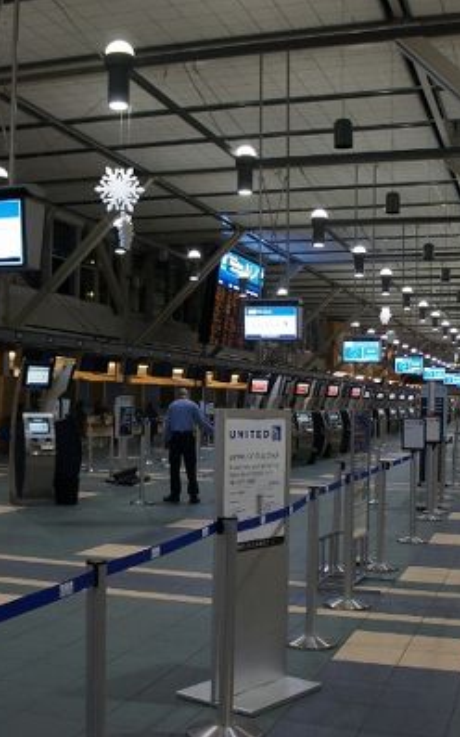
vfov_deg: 44.3
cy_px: 398
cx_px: 195
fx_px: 903
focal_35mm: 45
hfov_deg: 28.5
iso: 800
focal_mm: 18
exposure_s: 1/30
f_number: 3.5
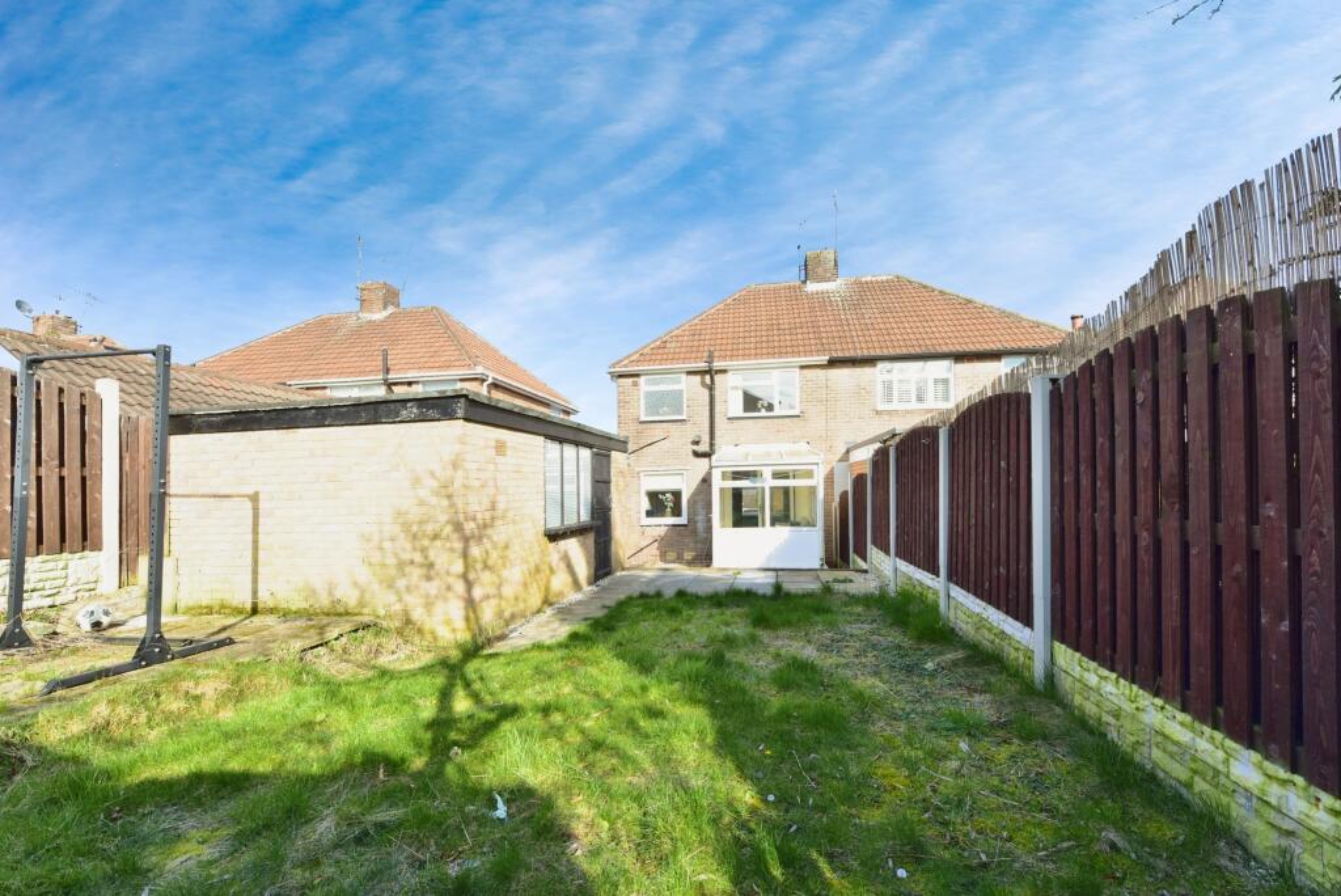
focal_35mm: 14
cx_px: 670
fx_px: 522
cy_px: 448
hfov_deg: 104.2
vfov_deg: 81.3
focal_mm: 14
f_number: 8
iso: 400
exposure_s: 1/250
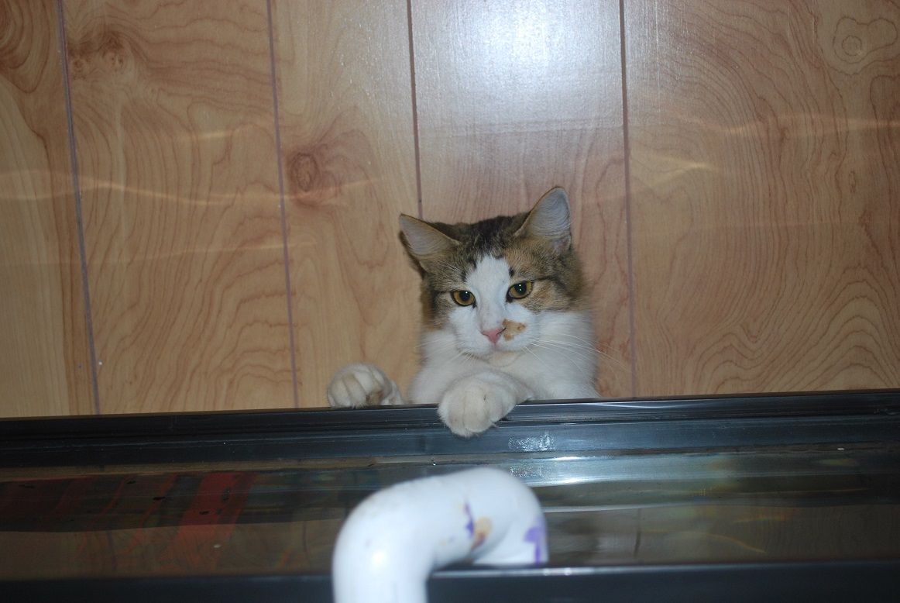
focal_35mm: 54
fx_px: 1352
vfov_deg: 25.1
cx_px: 450
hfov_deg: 36.8
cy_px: 302
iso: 200
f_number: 5.3
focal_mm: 36
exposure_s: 1/60
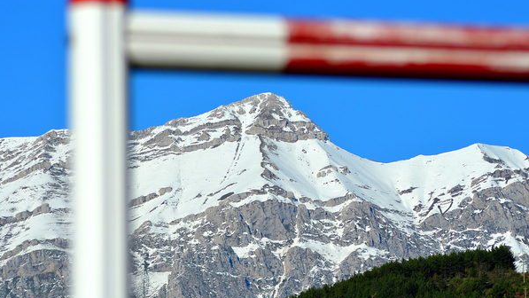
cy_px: 131
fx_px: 4644
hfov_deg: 6.5
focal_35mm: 331
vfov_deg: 3.7
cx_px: 264
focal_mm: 210
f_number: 8
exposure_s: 1/2000
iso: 220
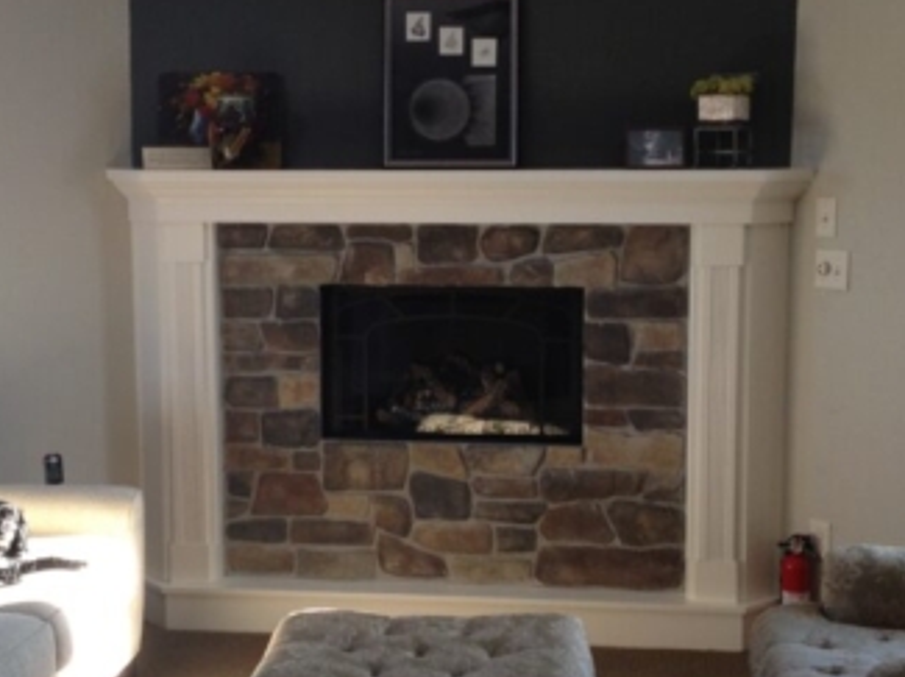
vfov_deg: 21.2
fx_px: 1802
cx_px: 409
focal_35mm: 69
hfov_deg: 28.2
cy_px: 284
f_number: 2.4
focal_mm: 4.28
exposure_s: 1/40
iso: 80
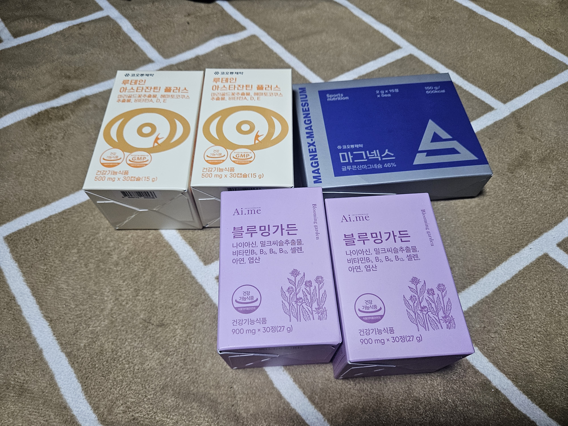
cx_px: 284
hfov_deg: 73.9
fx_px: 377
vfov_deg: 58.9
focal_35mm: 23
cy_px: 213
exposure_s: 1/170
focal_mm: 5.4
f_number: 1.8
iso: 320
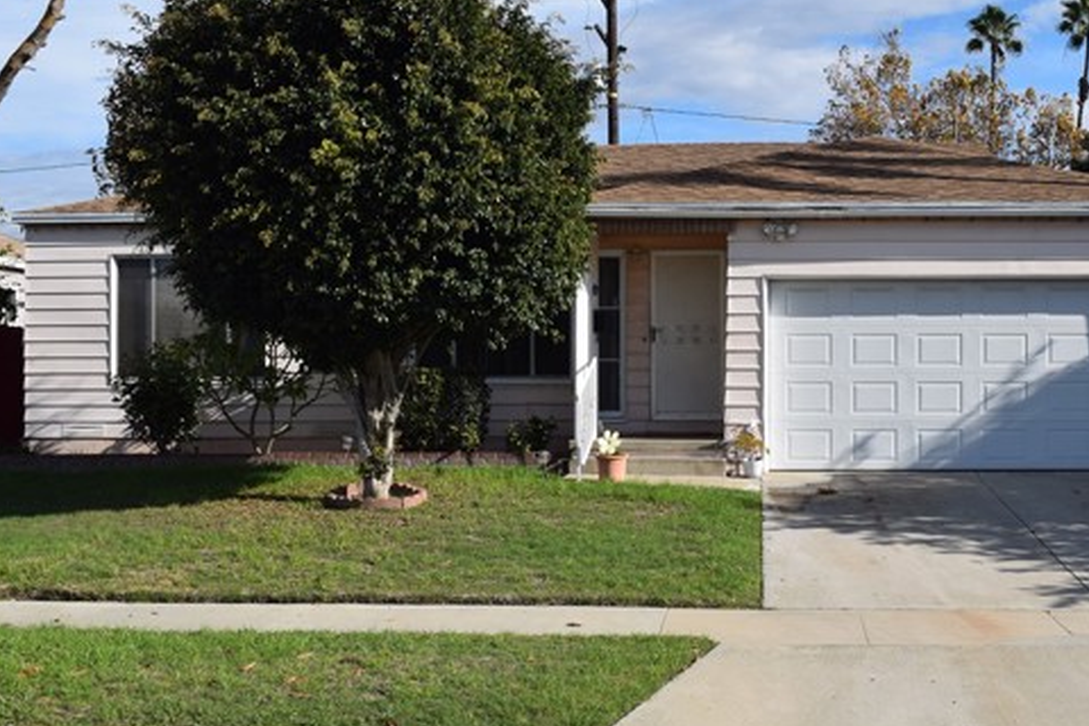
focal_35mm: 48
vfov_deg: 28.1
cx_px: 708
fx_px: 1452
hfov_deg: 40.7
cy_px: 387
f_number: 10
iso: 100
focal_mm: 24
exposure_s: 1/200
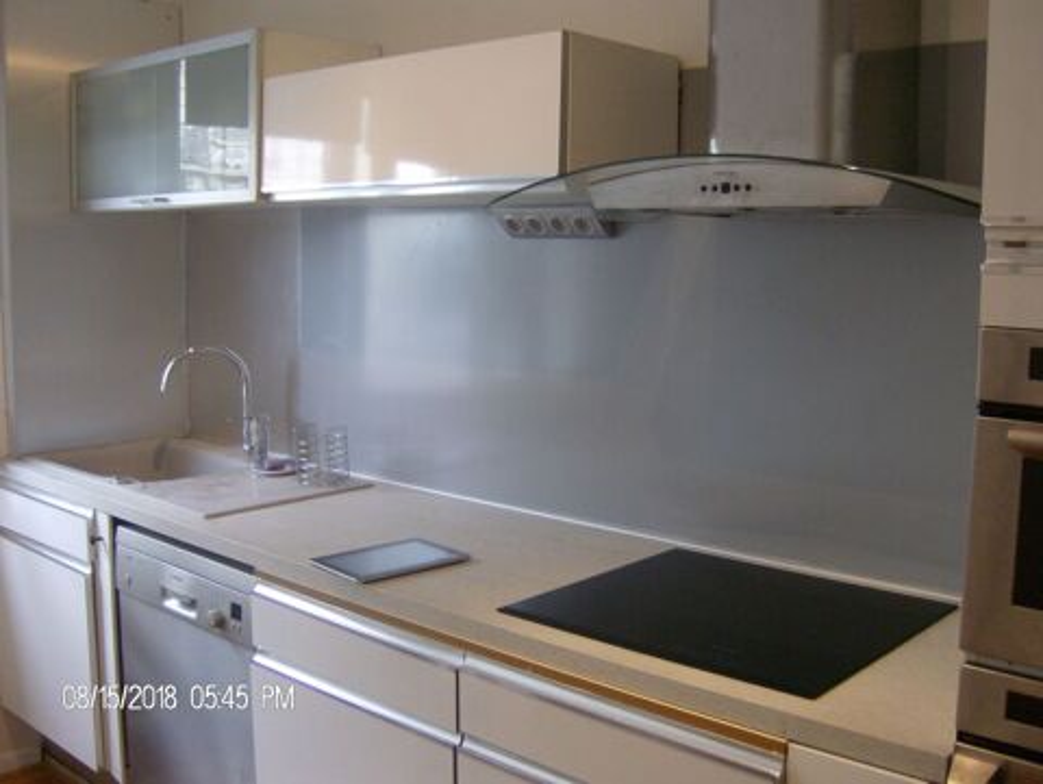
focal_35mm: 36
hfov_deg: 51.3
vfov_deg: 39.7
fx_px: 1086
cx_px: 522
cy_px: 392
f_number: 2.8
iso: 182
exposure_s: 1/64
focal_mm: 6
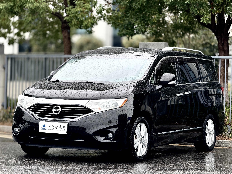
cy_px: 87
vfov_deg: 12.3
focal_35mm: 120
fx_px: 804
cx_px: 116
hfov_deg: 16.4
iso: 50
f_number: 2.8
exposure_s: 1/114
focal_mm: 15.66
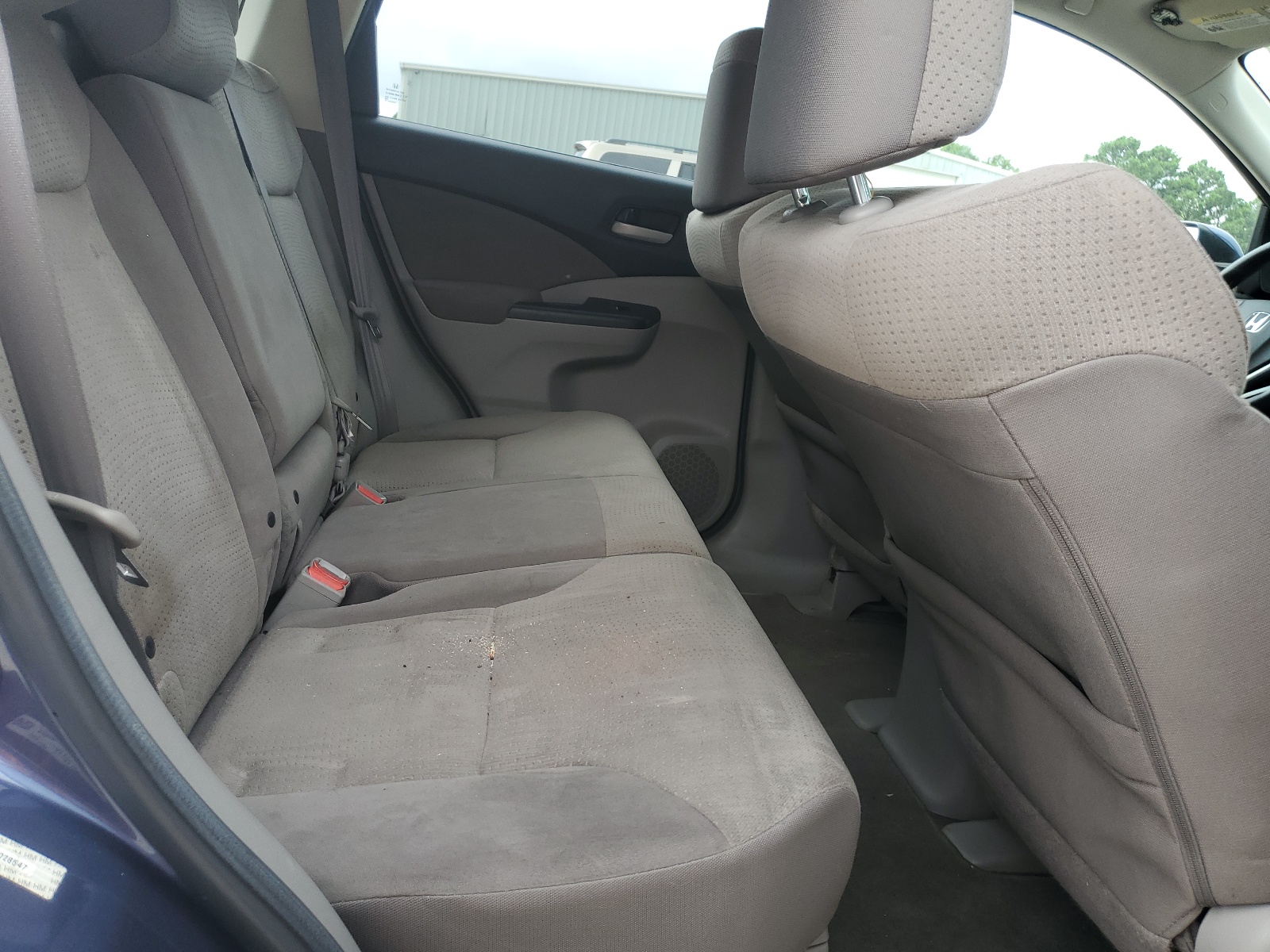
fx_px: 954
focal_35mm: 26
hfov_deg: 67.3
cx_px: 635
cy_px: 476
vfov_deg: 53.1
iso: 50
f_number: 1.5
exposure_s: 1/154
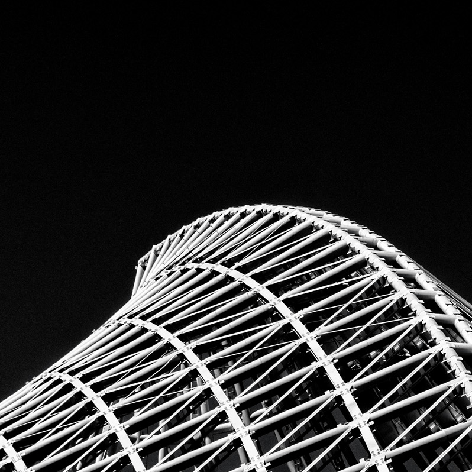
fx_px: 7312
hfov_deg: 3.7
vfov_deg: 3.7
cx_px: 302
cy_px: 510
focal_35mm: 474
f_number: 11
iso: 200
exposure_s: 1/640
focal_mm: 165
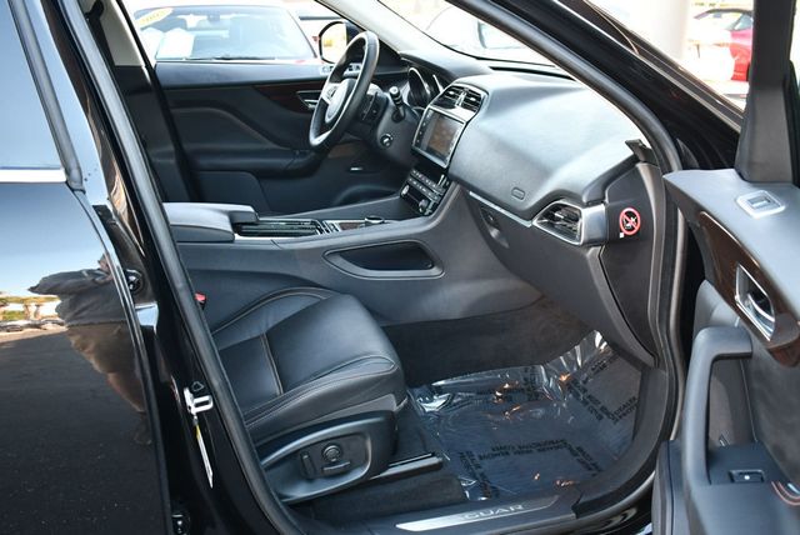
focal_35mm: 36
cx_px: 400
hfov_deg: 53.1
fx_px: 801
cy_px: 268
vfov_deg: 36.9
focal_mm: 18
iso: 800
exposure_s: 1/160
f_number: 3.5
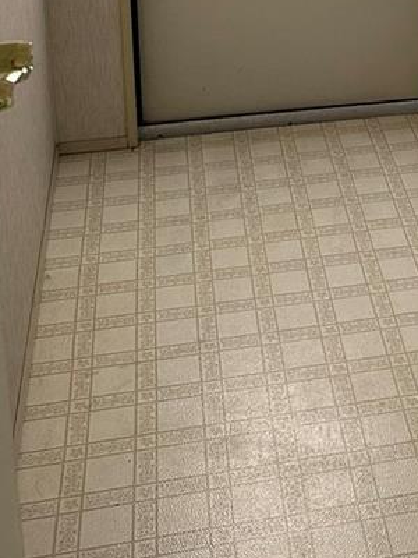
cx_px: 460
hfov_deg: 19.6
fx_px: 1159
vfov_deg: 24.4
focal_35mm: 72
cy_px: -116
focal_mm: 6.86
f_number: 1.78
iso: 250
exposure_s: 1/101
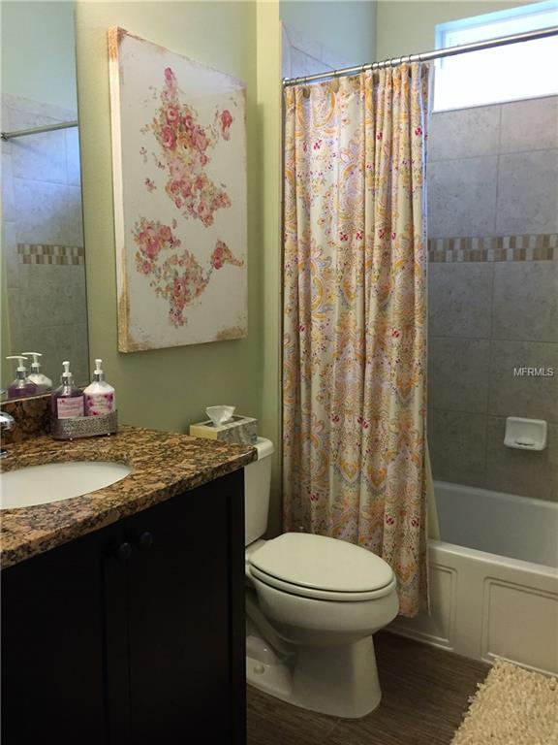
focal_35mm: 29
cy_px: 372
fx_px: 623
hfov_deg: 48.2
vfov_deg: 61.7
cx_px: 279
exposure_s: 1/30
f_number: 2.2
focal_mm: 4.15
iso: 125
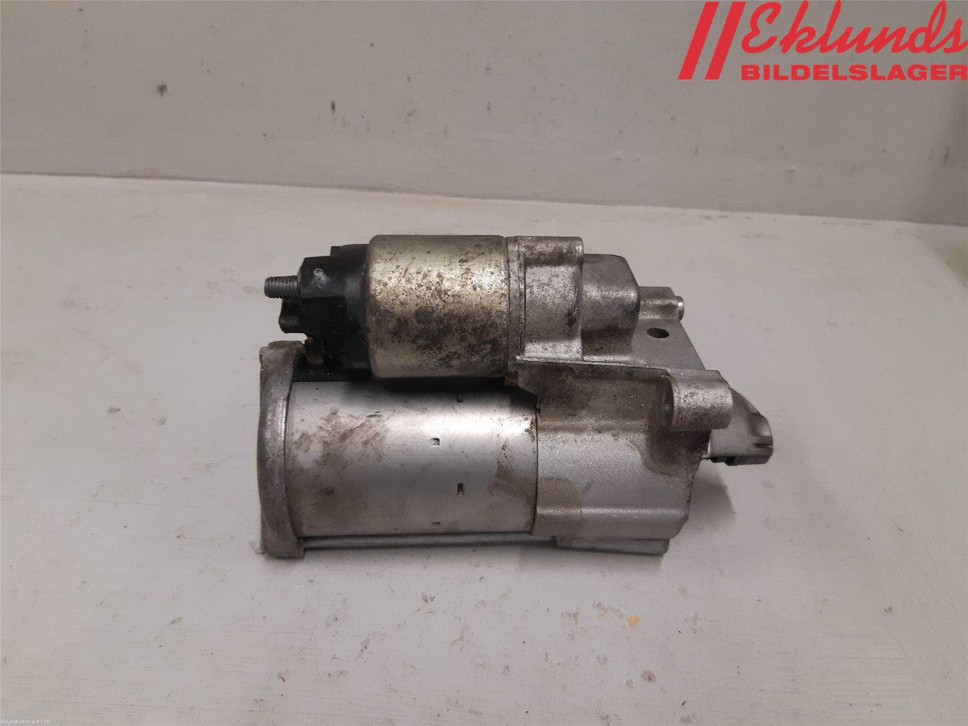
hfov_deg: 67.3
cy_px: 363
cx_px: 484
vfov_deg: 53.1
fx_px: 727
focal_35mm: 26
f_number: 1.7
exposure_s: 1/50
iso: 125
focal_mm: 3.93
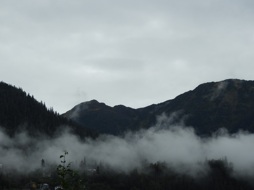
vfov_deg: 14.1
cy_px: 95
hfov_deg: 18.7
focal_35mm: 105
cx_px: 127
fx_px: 770
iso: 100
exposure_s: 1/200
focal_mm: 18.8
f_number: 4.8
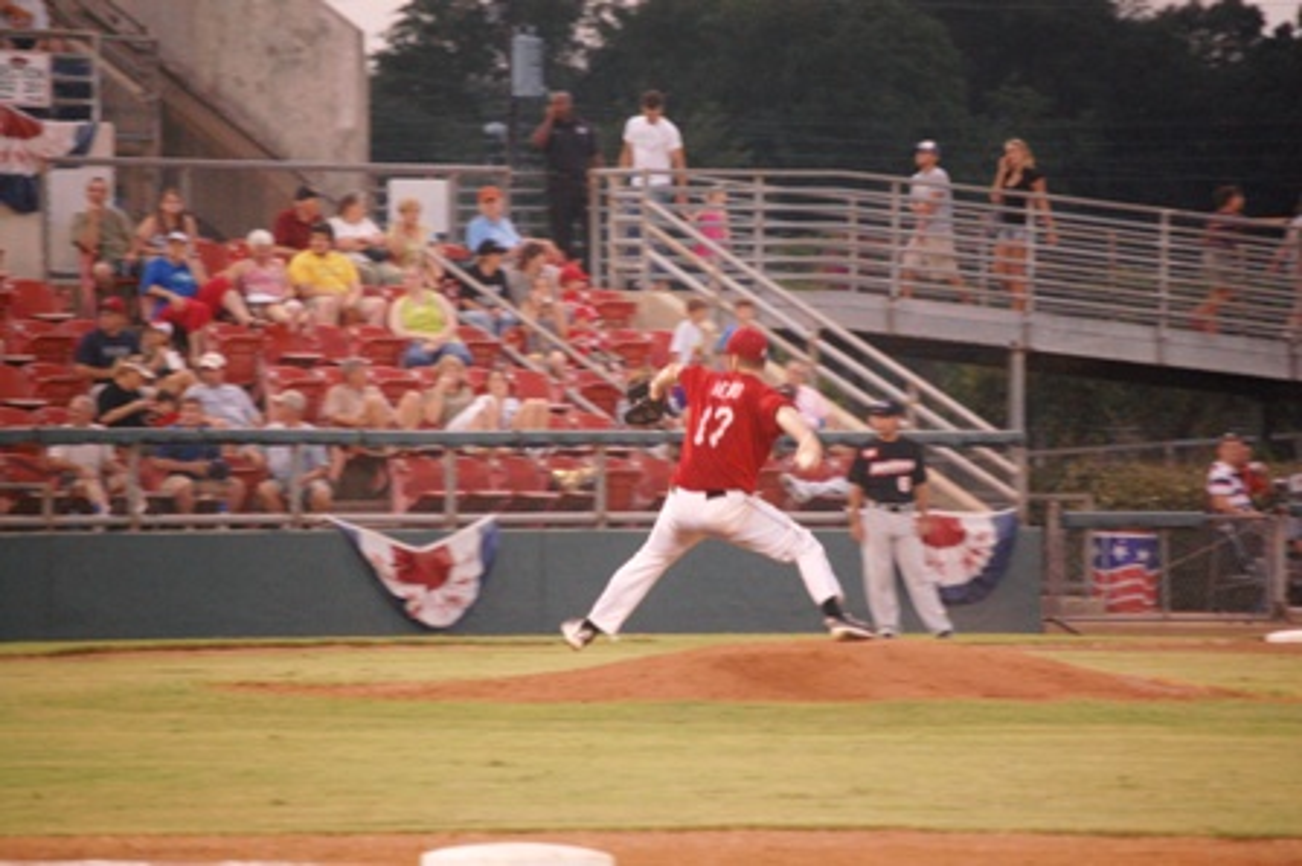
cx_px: 651
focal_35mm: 300
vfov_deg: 4.6
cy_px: 433
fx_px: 10842
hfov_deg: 6.9
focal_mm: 200
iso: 1600
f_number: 5.6
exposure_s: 1/60
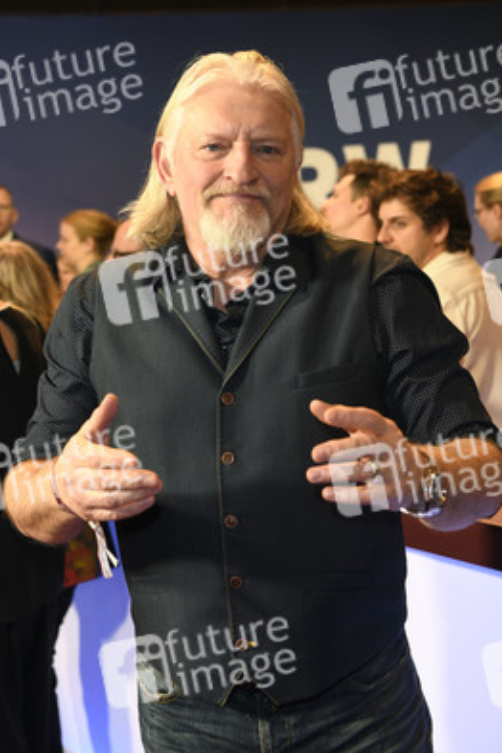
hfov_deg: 24.2
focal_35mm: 56
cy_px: 376
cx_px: 253
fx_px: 1171
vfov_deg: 35.6
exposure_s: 1/100
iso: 1250
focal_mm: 55
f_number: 5
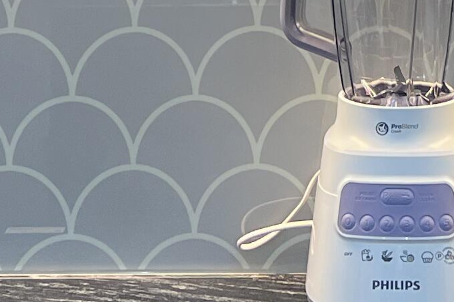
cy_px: -414
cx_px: 363
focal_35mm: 160
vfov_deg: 8.0
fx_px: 2018
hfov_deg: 12.8
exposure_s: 1/100
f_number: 1.5
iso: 100
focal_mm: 5.7
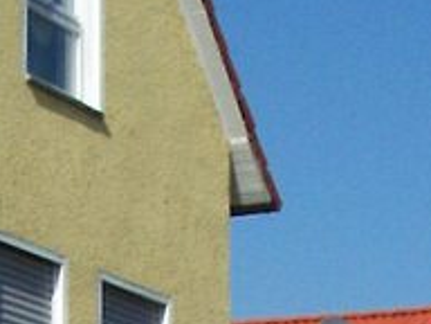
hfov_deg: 9.3
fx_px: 2640
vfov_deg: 6.7
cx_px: 195
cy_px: 702
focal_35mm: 212
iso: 80
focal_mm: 5.6
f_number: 5.1
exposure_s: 1/750
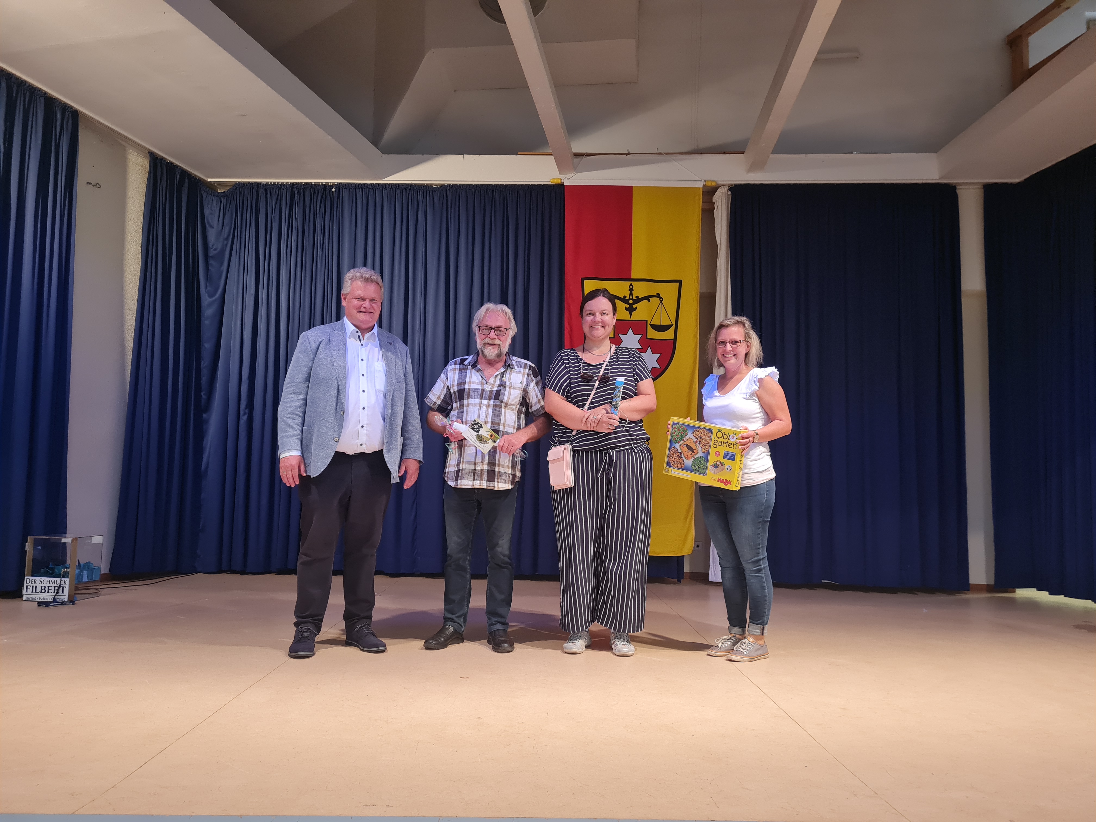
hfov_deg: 67.3
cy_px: 411
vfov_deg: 53.1
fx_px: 823
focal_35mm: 26
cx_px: 548
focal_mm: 5.4
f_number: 1.8
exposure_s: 1/50
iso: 200
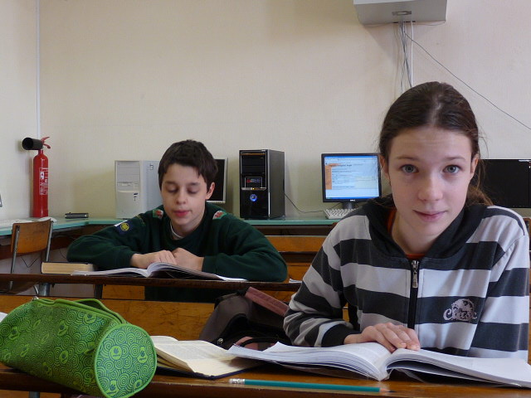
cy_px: 199
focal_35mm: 48
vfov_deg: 30.3
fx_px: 736
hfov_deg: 39.7
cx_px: 266
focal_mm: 4.8
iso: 125
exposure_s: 1/30
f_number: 2.8
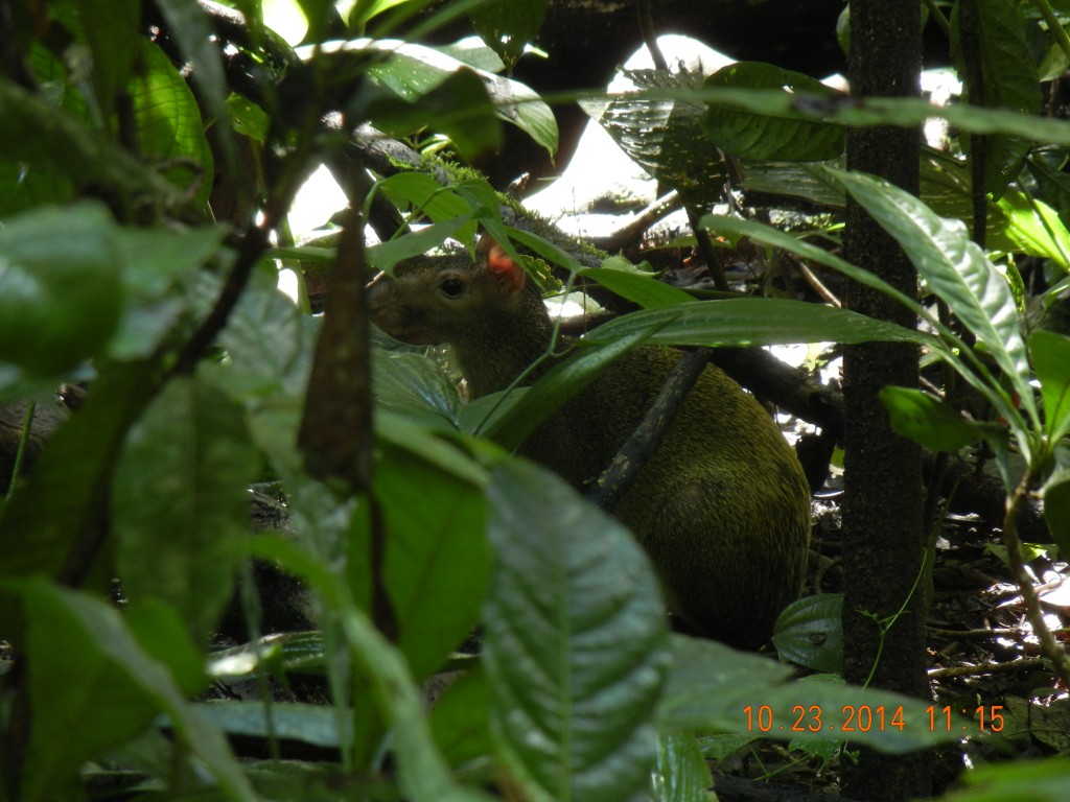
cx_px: 535
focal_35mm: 300
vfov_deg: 5.0
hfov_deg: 6.6
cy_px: 401
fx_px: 9273
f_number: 5.6
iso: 200
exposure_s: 1/7.2
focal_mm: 54
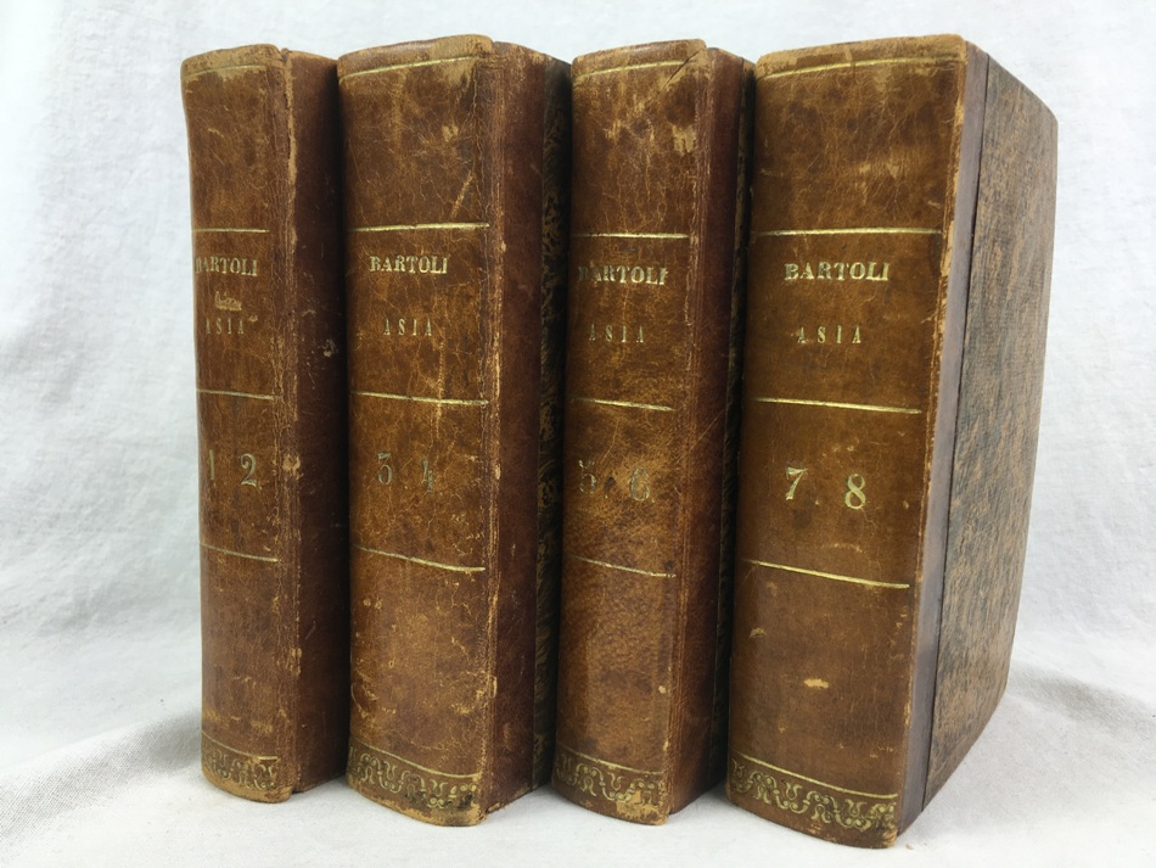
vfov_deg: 48.2
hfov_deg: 61.6
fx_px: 969
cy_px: 434
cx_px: 578
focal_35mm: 29
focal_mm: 4.15
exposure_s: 1/60
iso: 25
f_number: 2.2
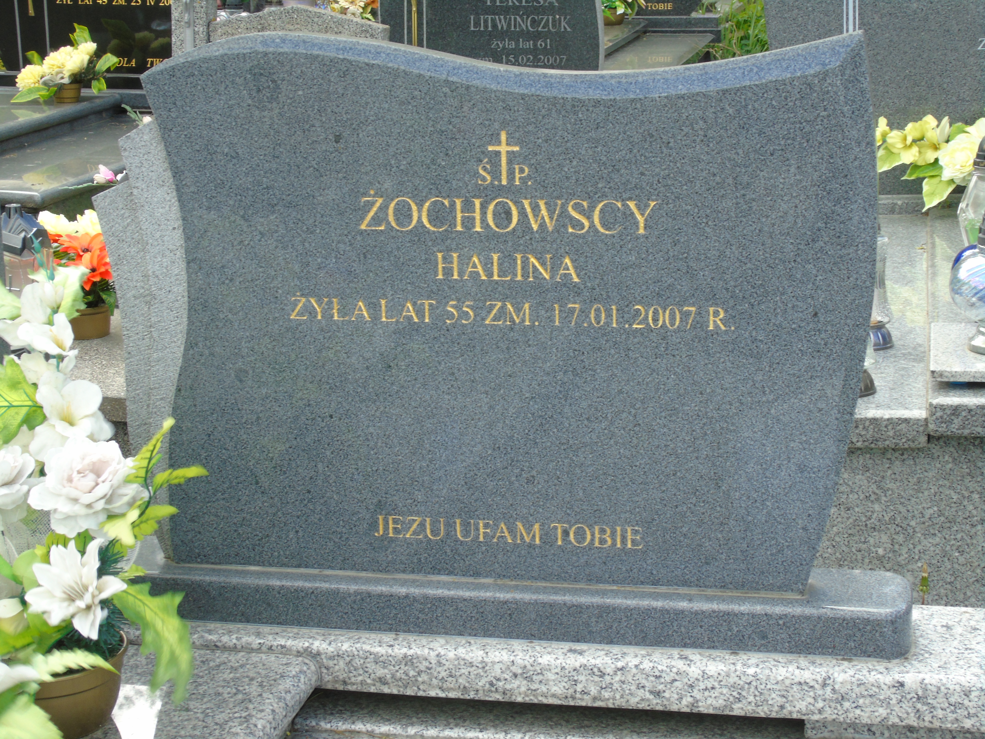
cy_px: 370
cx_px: 492
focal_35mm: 71
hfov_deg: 27.4
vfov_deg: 20.7
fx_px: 2020
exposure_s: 1/30
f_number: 7.8
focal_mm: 13
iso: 80
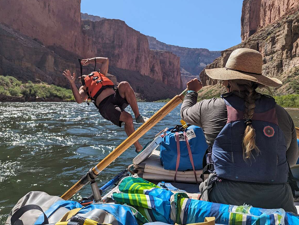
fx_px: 259
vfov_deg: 46.8
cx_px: 148
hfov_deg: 59.9
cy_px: 96
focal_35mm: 30
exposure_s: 1/2358
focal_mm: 6.81
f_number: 1.85
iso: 40
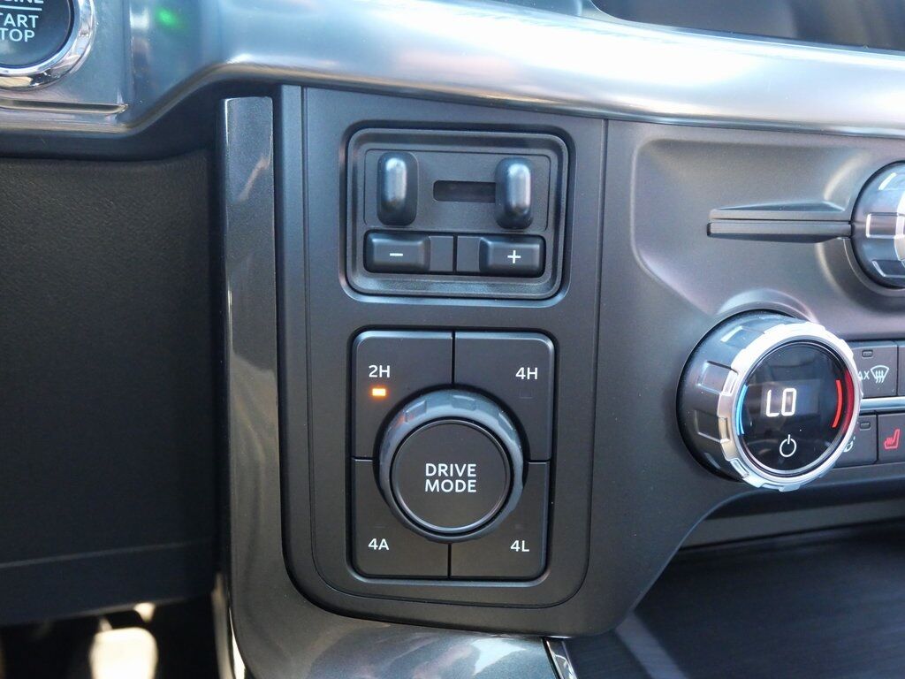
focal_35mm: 30
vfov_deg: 46.8
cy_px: 340
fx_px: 784
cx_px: 452
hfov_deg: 60.0
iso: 3200
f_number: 3.7
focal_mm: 15
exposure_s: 1/40
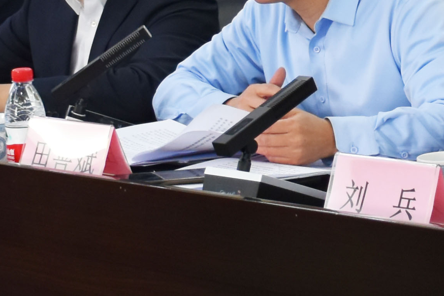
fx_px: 2516
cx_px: 522
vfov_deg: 6.7
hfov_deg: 9.9
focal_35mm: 204
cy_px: -94
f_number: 4
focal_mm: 26
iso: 560
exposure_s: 1/60
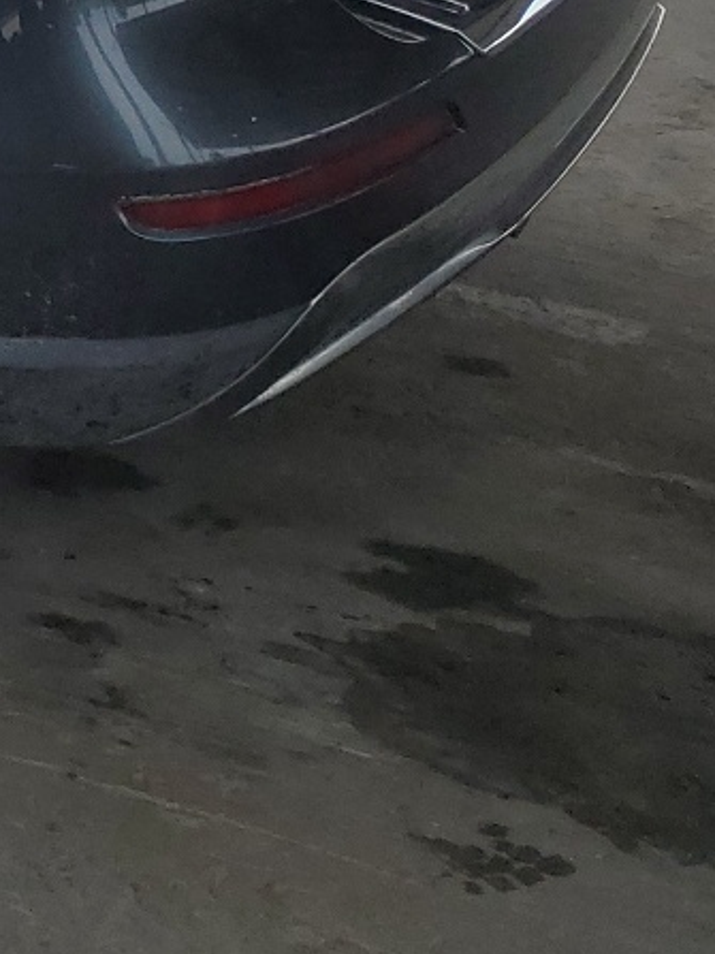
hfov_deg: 12.8
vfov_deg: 20.1
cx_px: -922
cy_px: -122
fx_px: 2562
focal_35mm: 93
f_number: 1.5
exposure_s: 1/2500
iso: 50
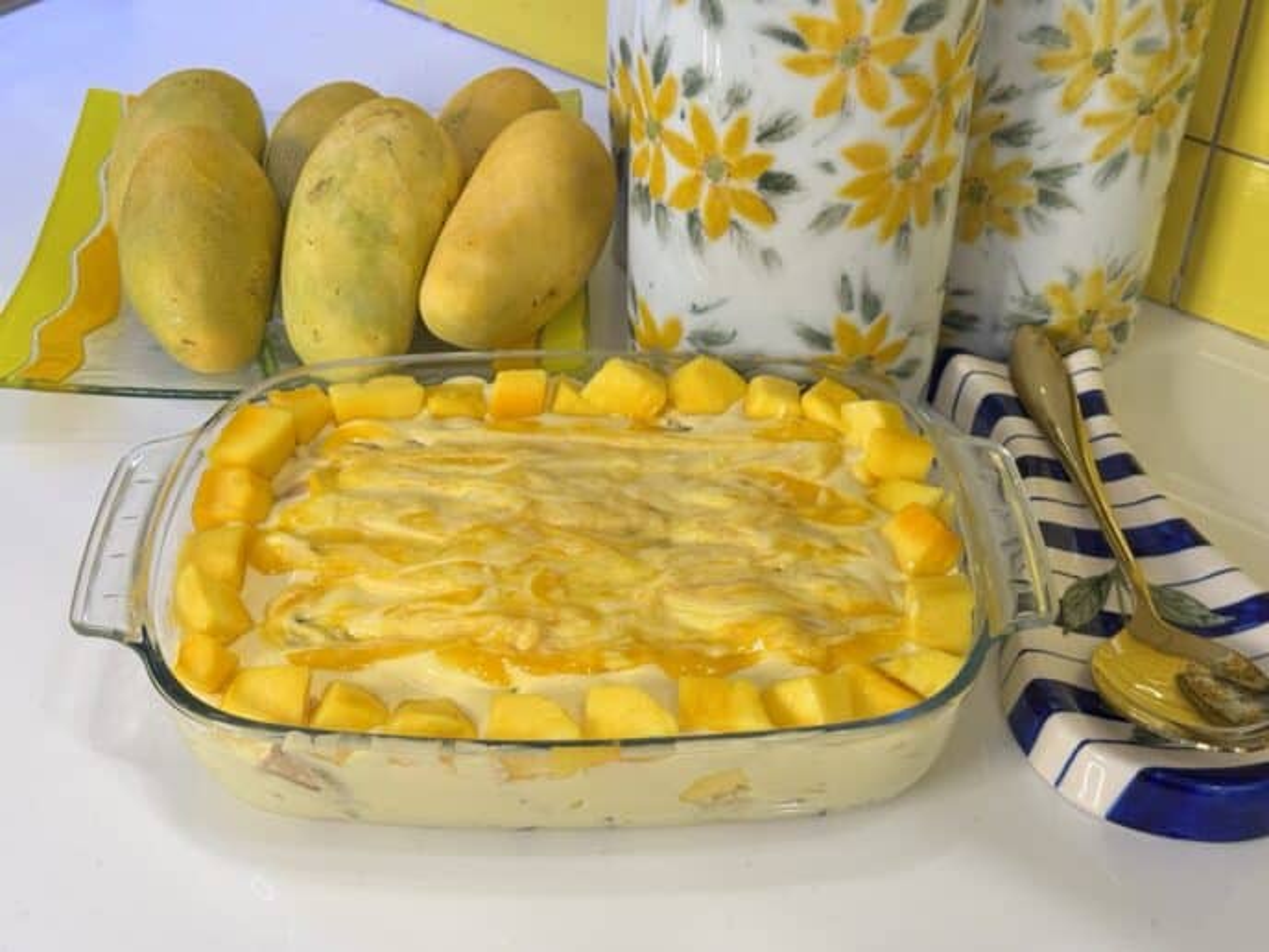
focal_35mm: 48
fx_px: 1760
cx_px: 634
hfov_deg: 39.7
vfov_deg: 30.3
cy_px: 476
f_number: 1.78
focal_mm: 6.76
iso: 125
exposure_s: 1/100
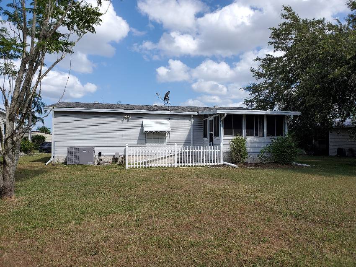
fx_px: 267
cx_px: 178
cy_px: 134
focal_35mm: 26
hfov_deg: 67.3
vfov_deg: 53.0
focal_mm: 4.3
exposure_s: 1/1717
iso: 50
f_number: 2.4
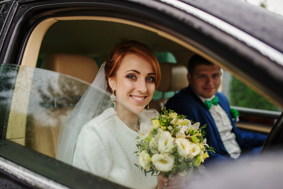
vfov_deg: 37.9
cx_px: 142
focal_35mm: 35
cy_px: 94
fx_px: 275
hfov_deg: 54.4
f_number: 2
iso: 800
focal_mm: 35
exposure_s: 1/2500
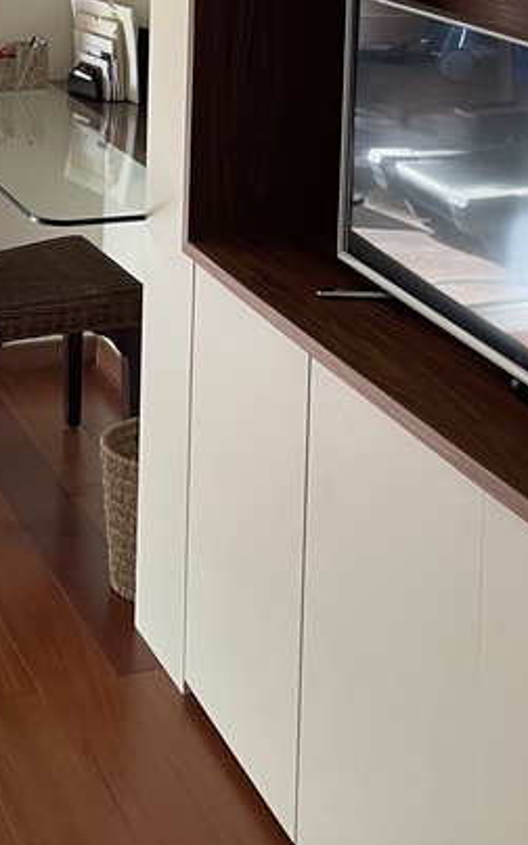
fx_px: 1588
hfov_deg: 18.8
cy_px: -84
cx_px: 191
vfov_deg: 27.3
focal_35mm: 69
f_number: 1.6
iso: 125
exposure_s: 1/99
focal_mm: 4.2
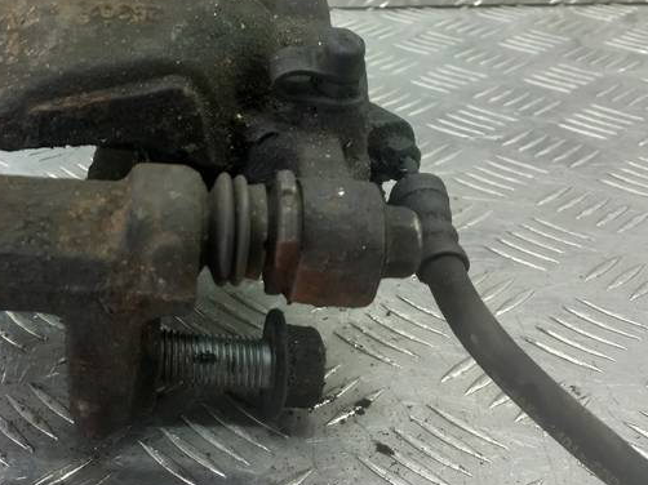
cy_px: 148
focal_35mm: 51
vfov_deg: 28.3
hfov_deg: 36.3
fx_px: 954
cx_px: 132
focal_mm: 4.6
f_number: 1.8
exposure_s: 1/50
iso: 100
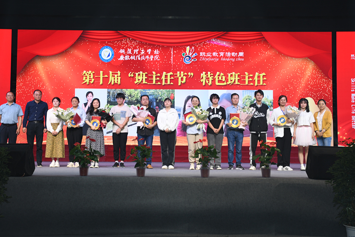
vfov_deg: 26.4
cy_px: 109
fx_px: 503
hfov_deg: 38.9
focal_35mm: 51
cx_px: 166
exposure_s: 1/60
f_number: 4
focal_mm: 30
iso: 160
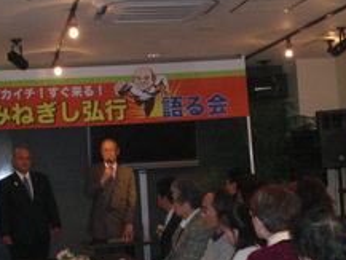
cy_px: 160
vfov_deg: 17.8
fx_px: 830
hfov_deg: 23.5
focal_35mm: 83
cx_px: 121
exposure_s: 1/60
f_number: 2.8
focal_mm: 6.3
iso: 200
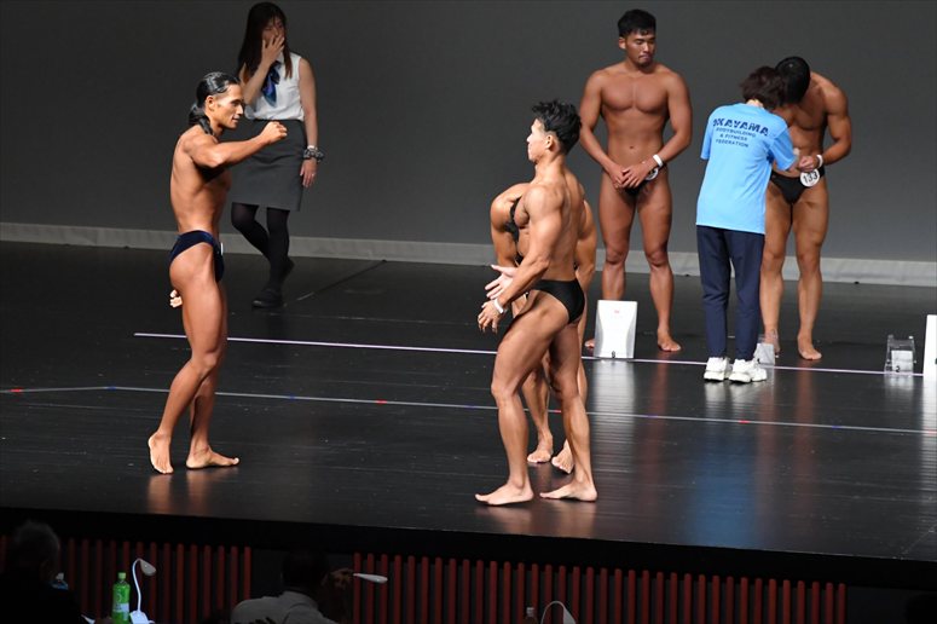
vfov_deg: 6.1
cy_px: 312
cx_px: 468
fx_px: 5853
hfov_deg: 9.2
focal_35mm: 225
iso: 5000
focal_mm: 150
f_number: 5.6
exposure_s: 1/400
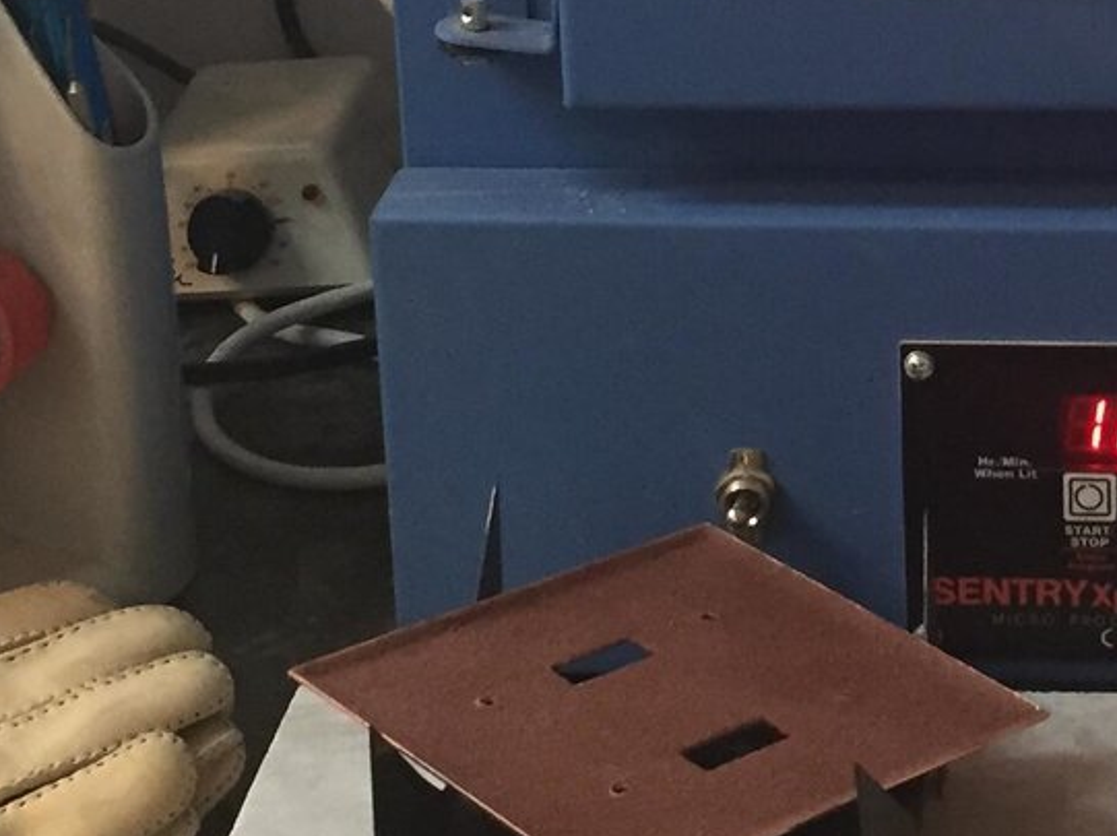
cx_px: 906
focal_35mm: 103
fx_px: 3321
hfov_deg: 18.9
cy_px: -147
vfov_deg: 14.0
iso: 160
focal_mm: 4.15
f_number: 2.2
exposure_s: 1/30
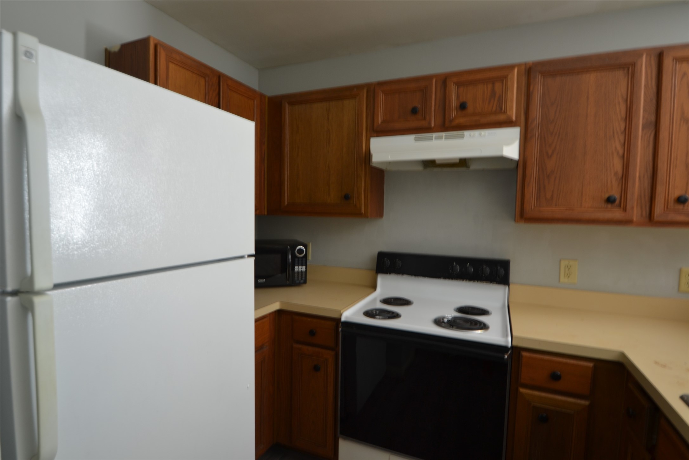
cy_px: 230
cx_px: 344
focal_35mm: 17
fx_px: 330
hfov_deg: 92.4
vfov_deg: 69.7
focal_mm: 11.5
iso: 100
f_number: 3.5
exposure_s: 1/8
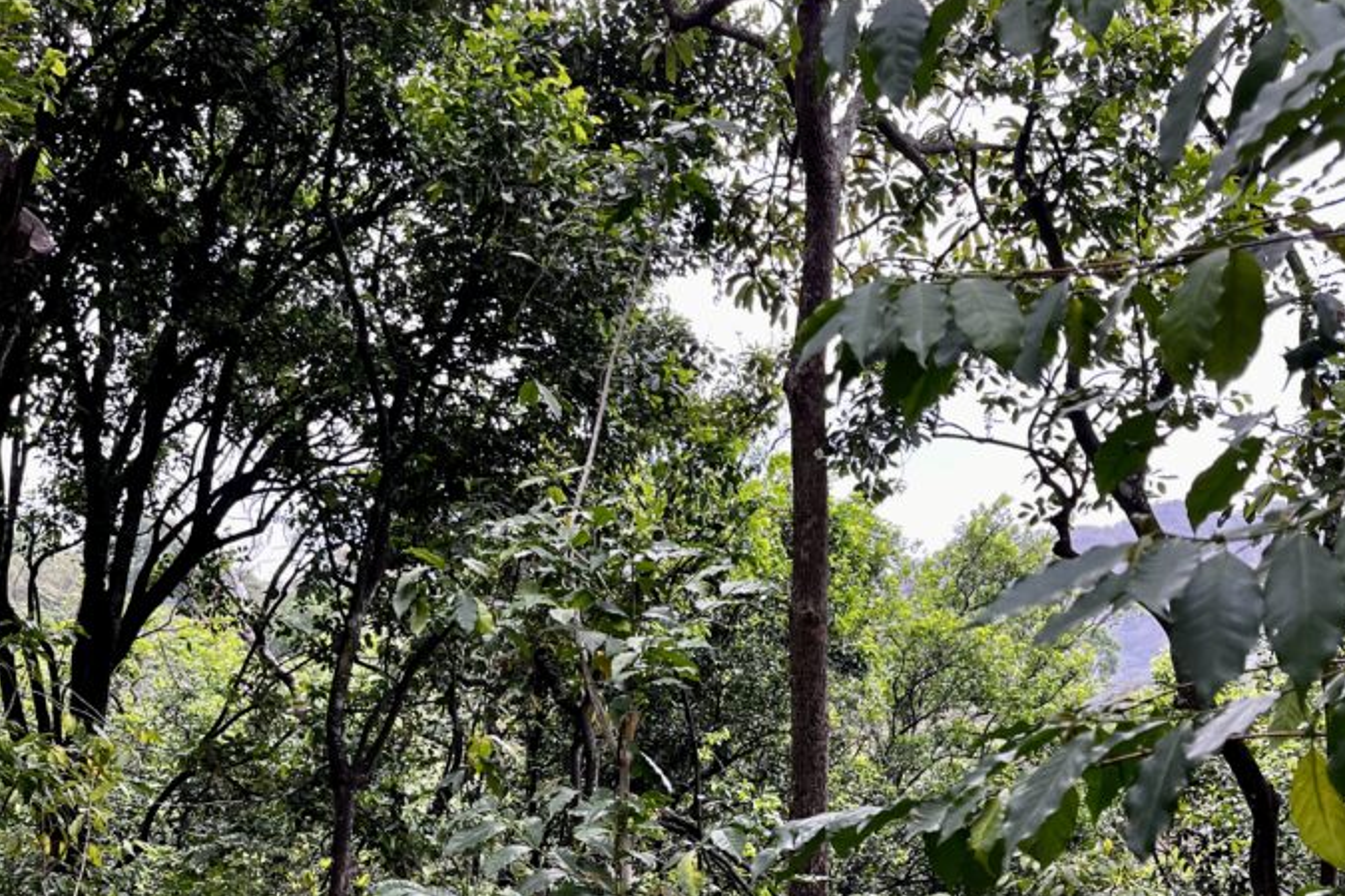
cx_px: 604
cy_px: 840
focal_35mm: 41
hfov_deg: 47.3
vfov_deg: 30.9
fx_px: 1532
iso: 100
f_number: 1.6
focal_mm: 5.1
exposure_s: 1/121
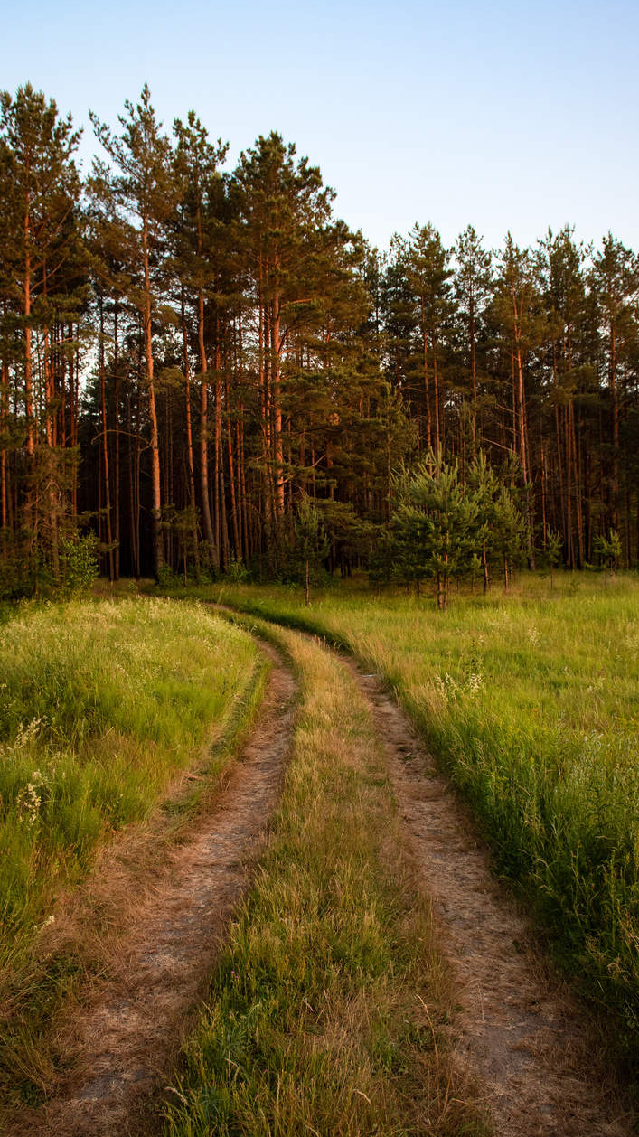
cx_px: 329
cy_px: 586
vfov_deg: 67.9
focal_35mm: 28
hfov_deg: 41.5
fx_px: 844
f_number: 5
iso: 640
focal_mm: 24
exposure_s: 1/125
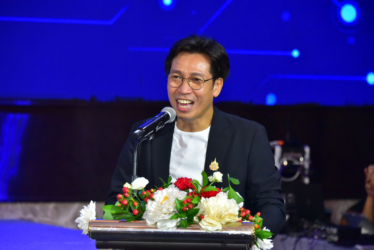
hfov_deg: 11.4
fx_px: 1871
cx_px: 187
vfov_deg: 7.6
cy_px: 125
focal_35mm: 180
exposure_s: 1/200
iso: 6400
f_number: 6.3
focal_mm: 180
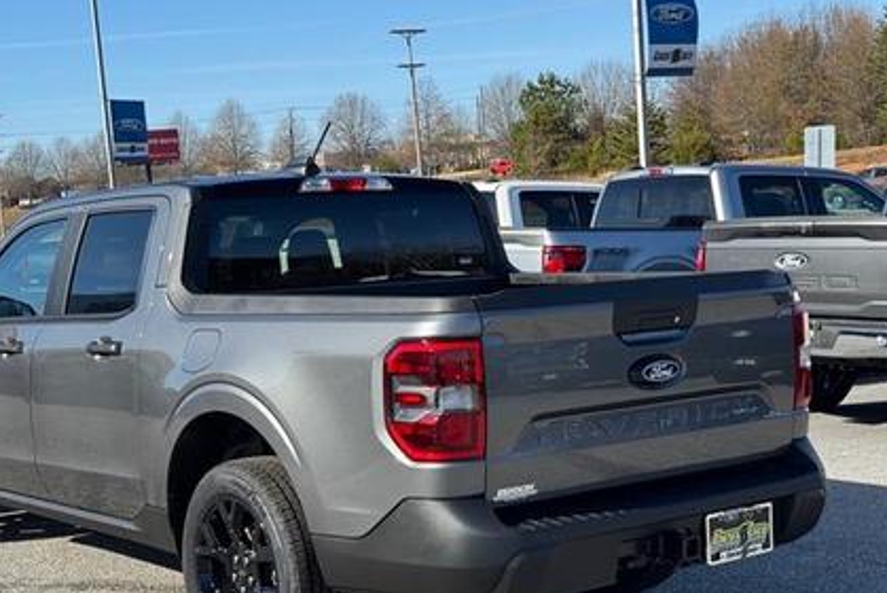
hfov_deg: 33.3
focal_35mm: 60
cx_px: 360
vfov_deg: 22.6
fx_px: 1479
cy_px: 364
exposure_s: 1/2513
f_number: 1.78
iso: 64
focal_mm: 6.76
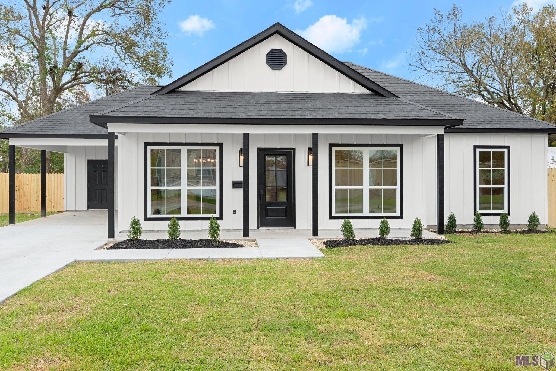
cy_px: 186
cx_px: 278
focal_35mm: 32
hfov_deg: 58.7
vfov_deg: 41.1
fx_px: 494
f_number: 10
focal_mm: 32
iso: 200
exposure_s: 1/60
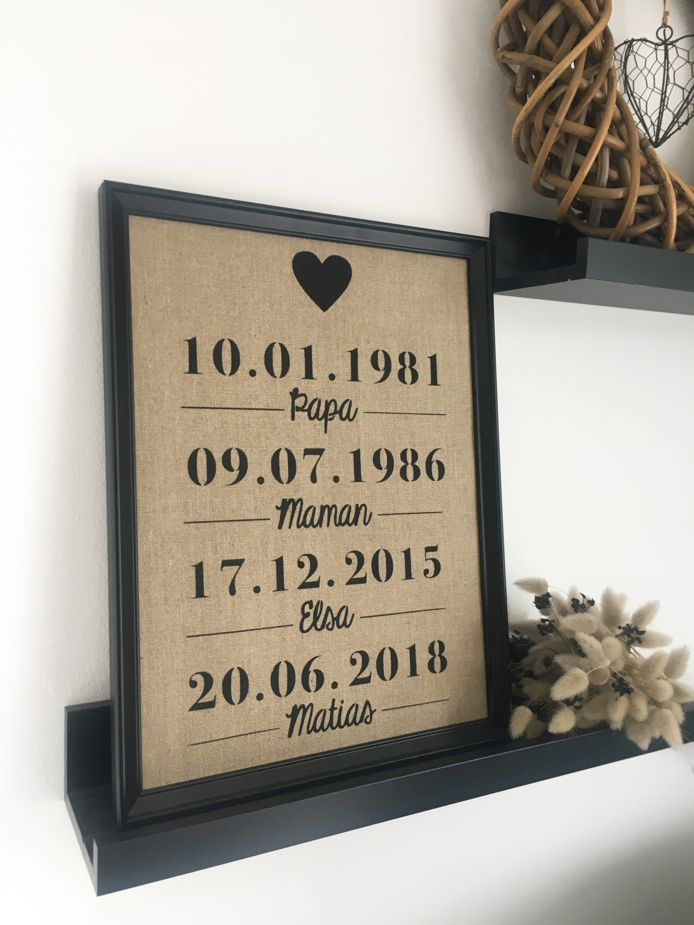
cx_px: 347
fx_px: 775
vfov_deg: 61.7
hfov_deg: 48.2
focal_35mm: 29
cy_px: 462
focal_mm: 4.15
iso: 80
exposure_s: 1/33
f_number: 2.2
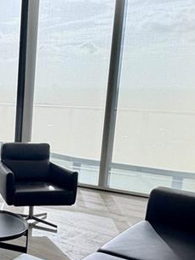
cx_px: -74
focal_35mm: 55
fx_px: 413
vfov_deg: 34.7
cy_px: 170
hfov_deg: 22.9
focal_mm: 2.22
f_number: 2.2
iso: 40
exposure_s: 1/170
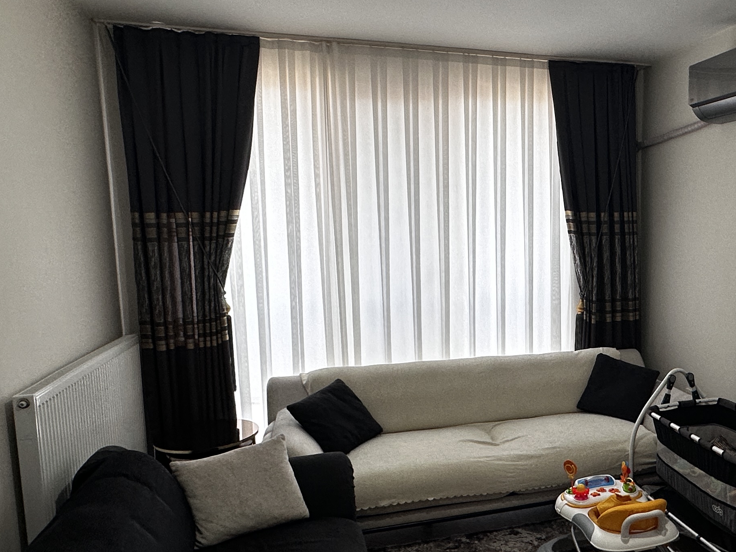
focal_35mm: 31
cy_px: 297
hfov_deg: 55.9
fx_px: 659
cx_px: 541
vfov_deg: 45.4
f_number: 2.2
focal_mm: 2.22
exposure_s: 1/100
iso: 125
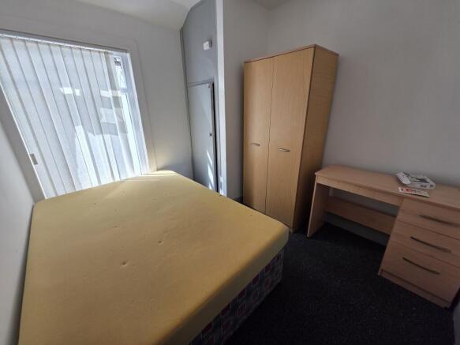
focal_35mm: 13
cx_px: 230
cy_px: 172
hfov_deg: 106.2
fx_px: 173
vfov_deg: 89.9
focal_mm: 2.2
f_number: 1.9
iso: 40
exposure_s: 1/142
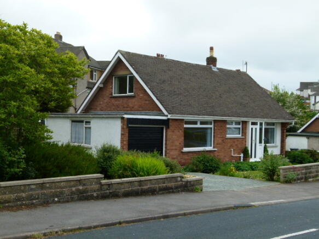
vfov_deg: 31.5
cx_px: 160
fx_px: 424
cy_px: 120
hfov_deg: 41.2
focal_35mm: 46
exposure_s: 1/400
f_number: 4
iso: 100
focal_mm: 8.3
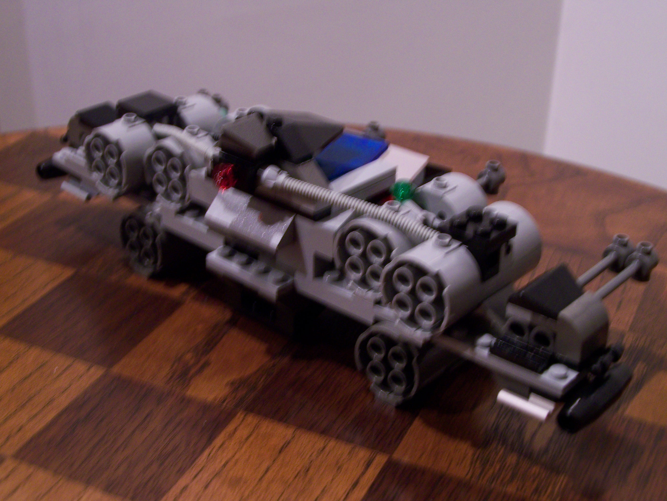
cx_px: 334
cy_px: 250
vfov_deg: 24.8
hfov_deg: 32.7
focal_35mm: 59
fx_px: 1138
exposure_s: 1/6
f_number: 3.1
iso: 160
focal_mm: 9.8
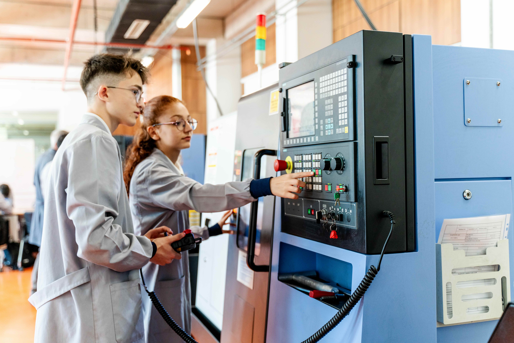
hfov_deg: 50.7
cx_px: 257
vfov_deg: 35.1
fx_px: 543
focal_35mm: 38
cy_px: 172
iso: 1250
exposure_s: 1/125
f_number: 2.8
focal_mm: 38
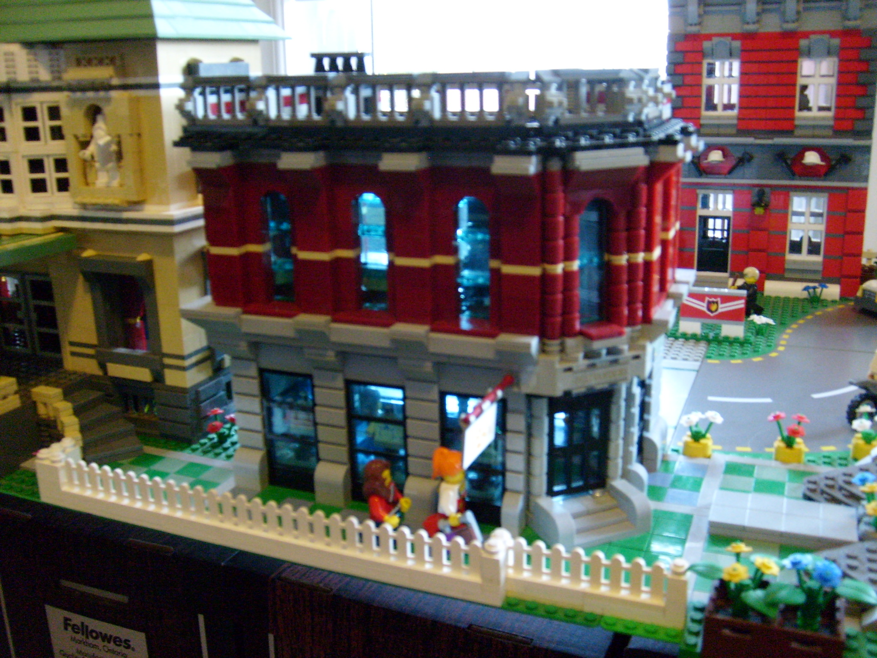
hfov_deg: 52.6
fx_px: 887
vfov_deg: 40.7
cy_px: 329
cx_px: 438
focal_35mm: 35
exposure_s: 1/8
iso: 200
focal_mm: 5.8
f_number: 2.8
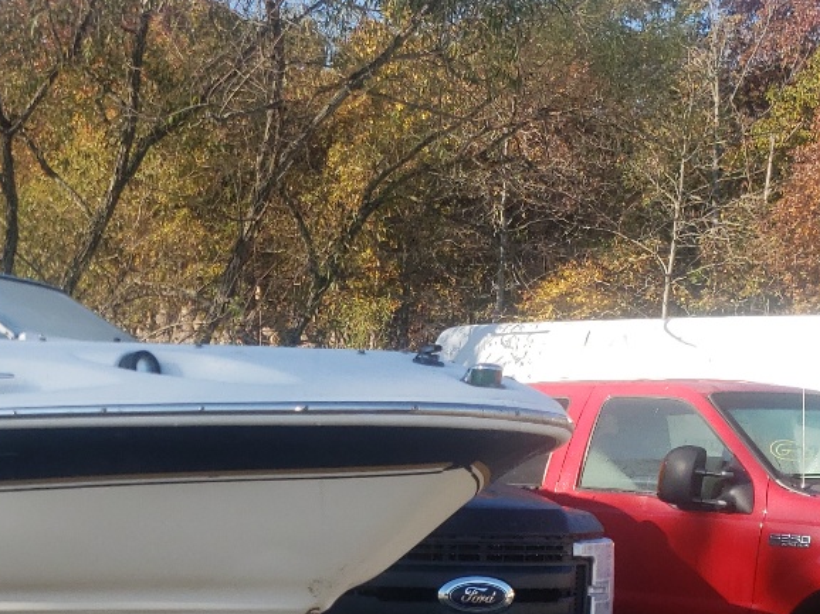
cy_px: 542
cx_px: -21
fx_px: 1705
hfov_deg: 25.5
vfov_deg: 20.1
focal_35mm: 72
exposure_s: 1/1429
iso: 50
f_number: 1.5
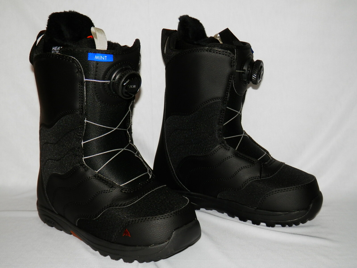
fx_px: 413
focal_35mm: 40
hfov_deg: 46.8
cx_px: 178
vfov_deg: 36.0
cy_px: 134
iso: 100
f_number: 3.7
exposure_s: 1/80
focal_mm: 7.3
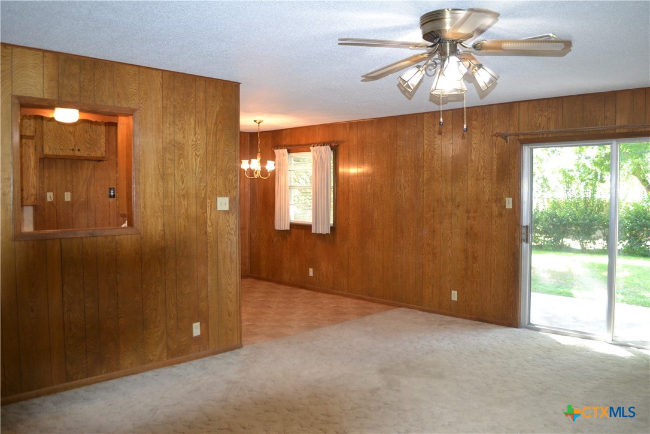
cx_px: 325
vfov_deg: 47.9
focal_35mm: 27
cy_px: 217
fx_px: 487
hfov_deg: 67.4
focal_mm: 18
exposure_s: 1/60
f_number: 3.5
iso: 900
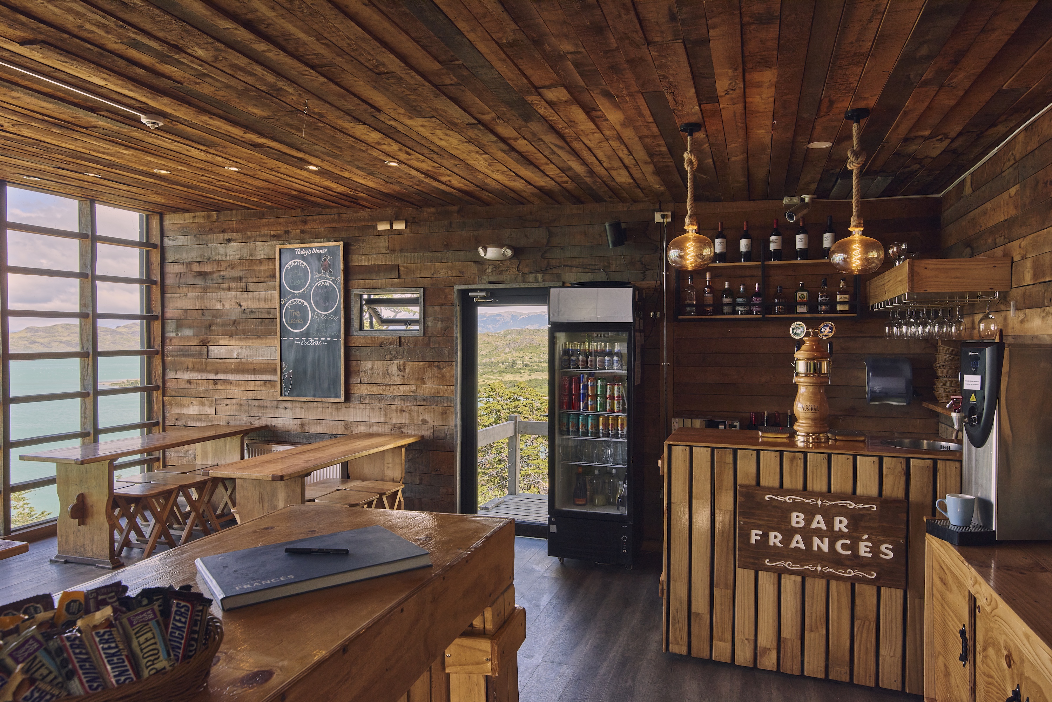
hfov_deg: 76.1
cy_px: 351
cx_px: 526
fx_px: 672
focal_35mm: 23
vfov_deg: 55.1
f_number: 9
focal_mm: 23
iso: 200
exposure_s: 1/125
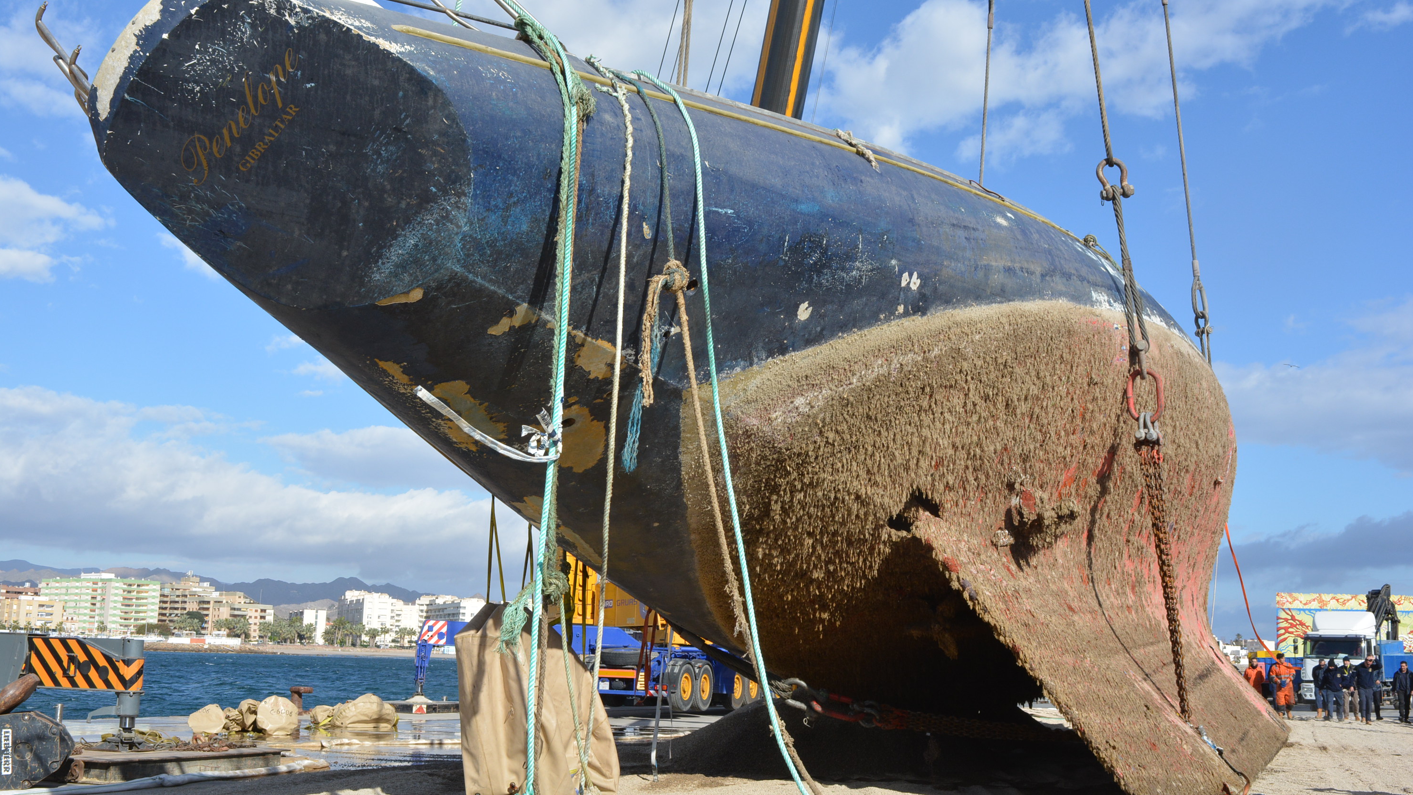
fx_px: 1424
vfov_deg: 31.2
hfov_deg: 52.8
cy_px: 388
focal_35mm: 38
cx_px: 708
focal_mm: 24
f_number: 11
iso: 400
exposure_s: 1/500
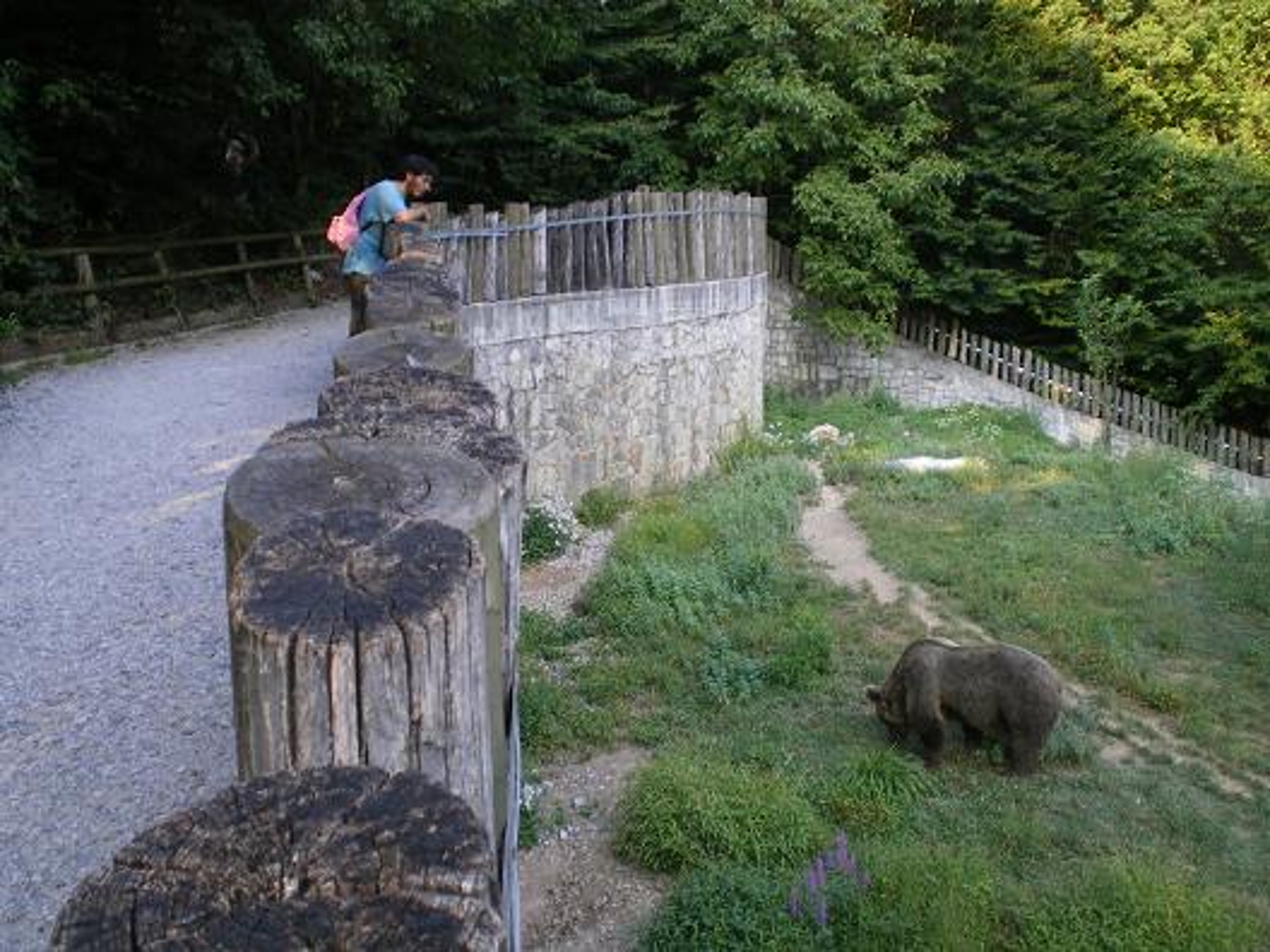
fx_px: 1394
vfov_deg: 37.7
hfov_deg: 49.0
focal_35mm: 38
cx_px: 635
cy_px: 476
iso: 64
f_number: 3.1
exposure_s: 1/50
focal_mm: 6.3
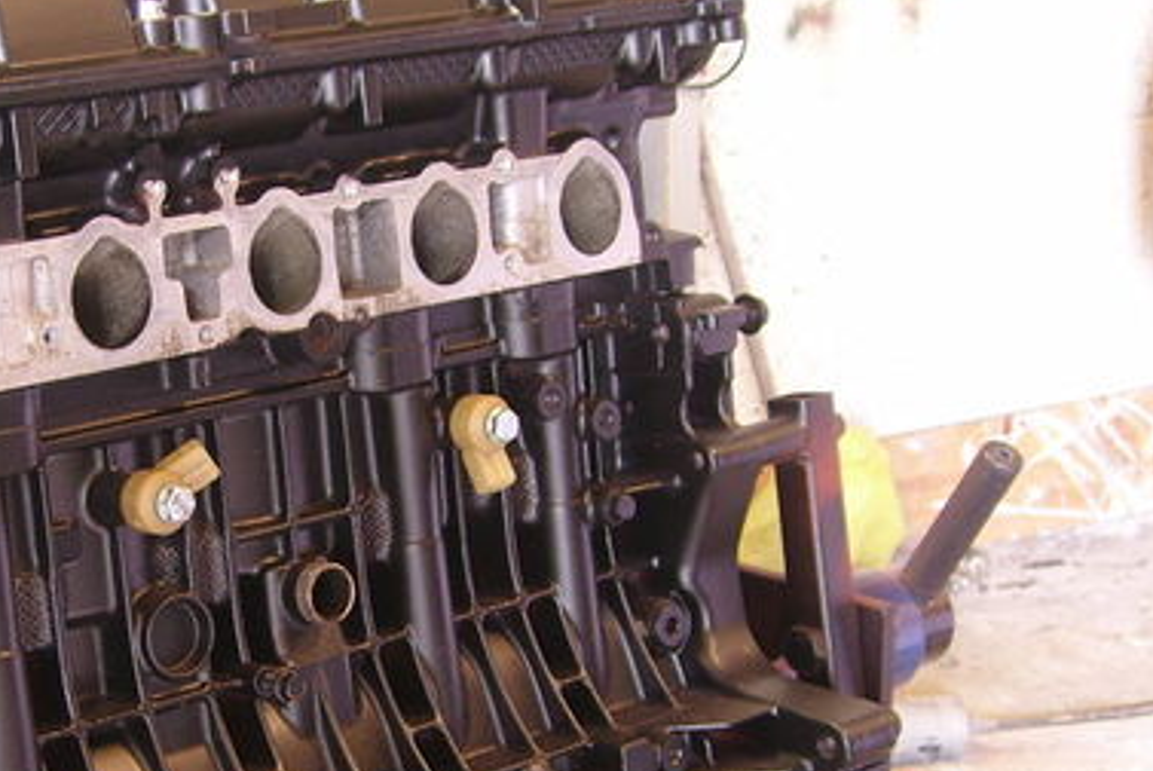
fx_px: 3109
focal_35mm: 97
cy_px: 499
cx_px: 229
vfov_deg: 14.1
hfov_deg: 20.8
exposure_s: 1
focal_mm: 9.16
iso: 100
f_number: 3.4
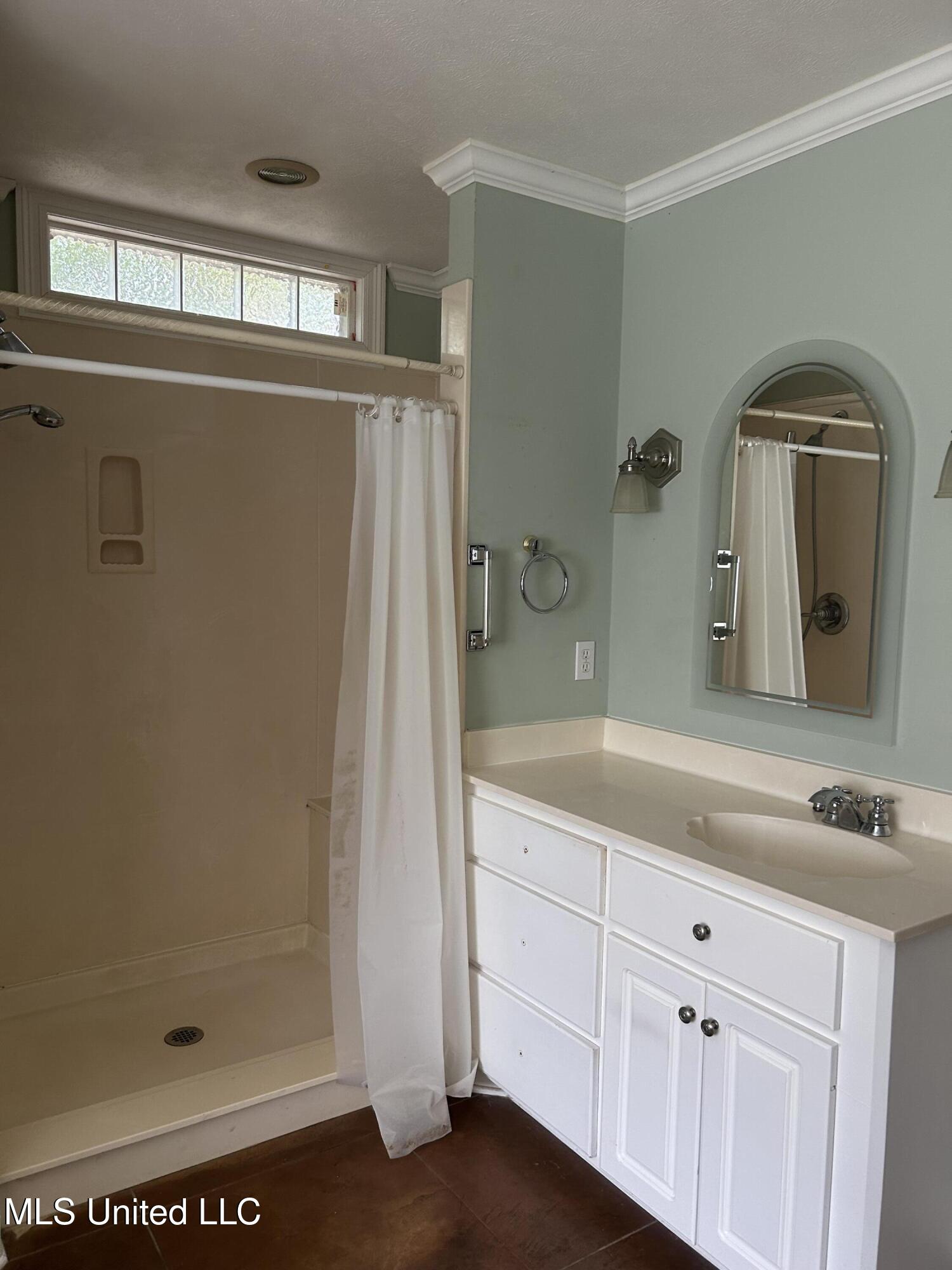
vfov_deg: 67.3
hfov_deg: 53.1
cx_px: 476
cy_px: 635
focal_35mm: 26
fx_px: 953
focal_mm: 5.7
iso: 100
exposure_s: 1/60
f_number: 1.5
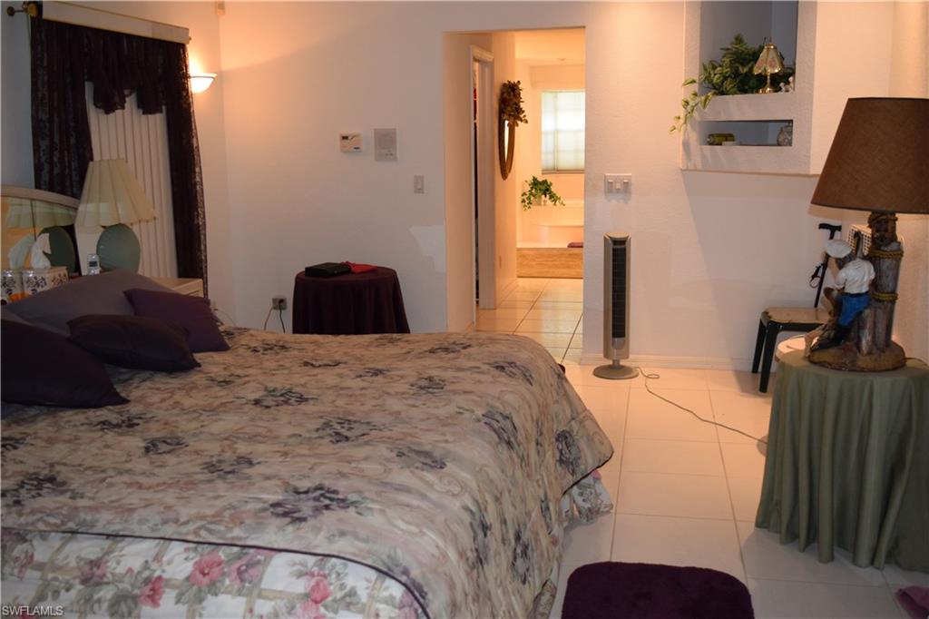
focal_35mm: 34
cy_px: 310
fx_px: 890
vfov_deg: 38.3
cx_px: 464
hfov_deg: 55.1
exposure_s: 1/80
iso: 800
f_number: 4.5
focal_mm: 23
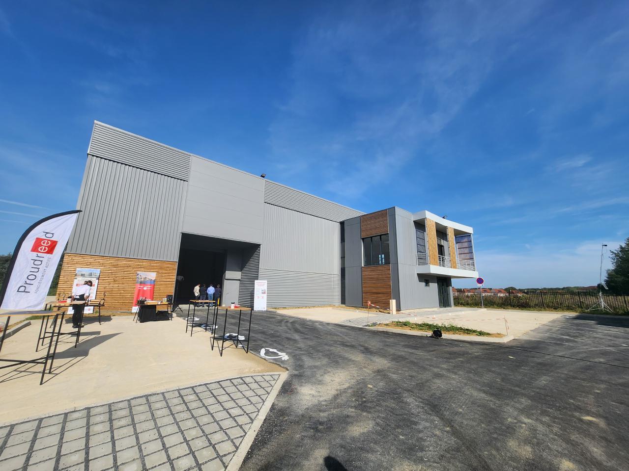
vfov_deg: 89.9
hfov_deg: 106.2
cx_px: 314
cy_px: 236
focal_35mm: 13
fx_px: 236
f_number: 2.2
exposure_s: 1/1533
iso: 32
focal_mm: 1.74
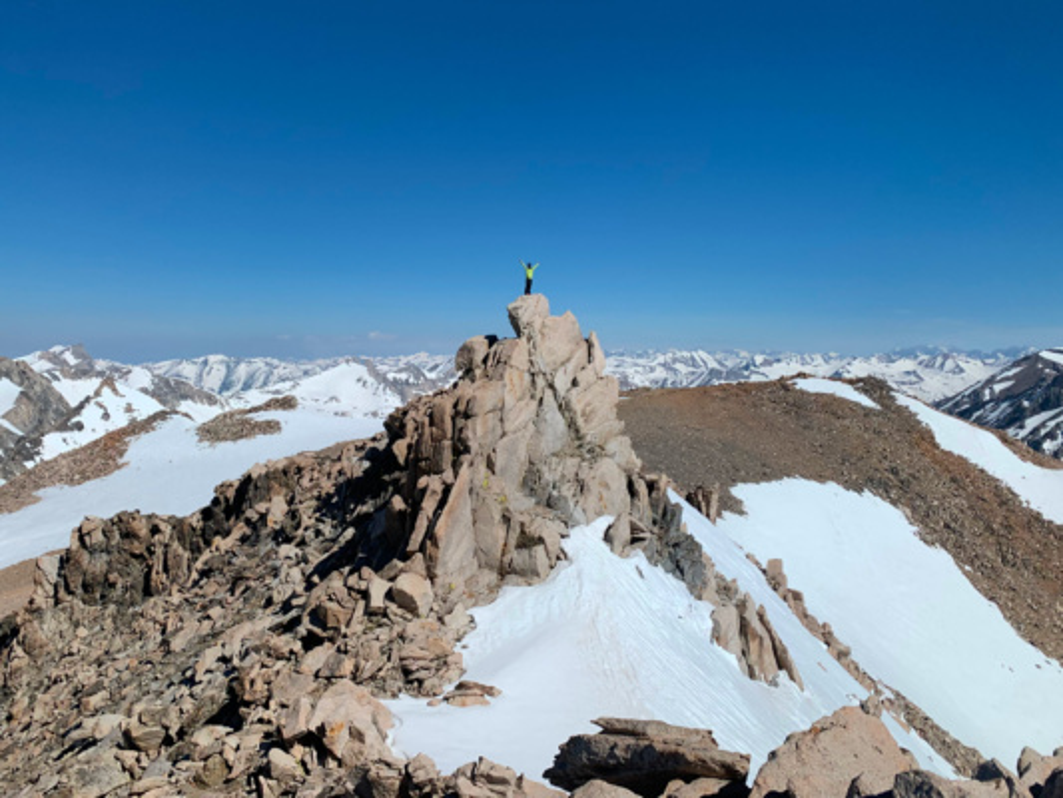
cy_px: 399
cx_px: 532
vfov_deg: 53.1
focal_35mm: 26
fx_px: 799
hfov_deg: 67.3
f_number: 1.8
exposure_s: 1/7407
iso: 25
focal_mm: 4.25
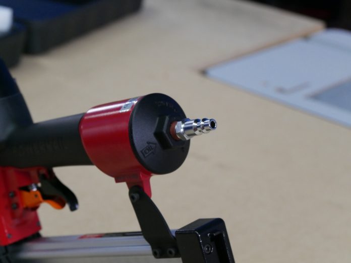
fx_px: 933
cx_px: 176
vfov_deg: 16.1
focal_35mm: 92
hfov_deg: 21.3
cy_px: 132
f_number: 4.9
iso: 2500
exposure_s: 1/100
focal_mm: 46
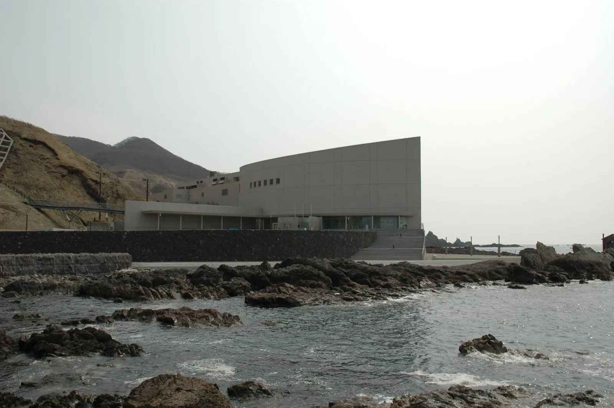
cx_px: 307
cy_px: 204
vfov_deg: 39.9
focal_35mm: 33
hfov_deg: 57.3
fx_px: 562
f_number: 10
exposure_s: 1/500
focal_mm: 22
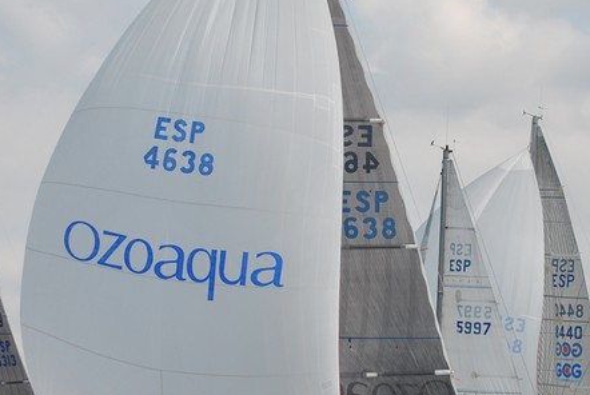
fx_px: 3137
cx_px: 376
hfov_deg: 10.7
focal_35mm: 191
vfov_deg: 7.2
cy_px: 368
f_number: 8
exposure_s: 1/250
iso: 100
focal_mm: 55
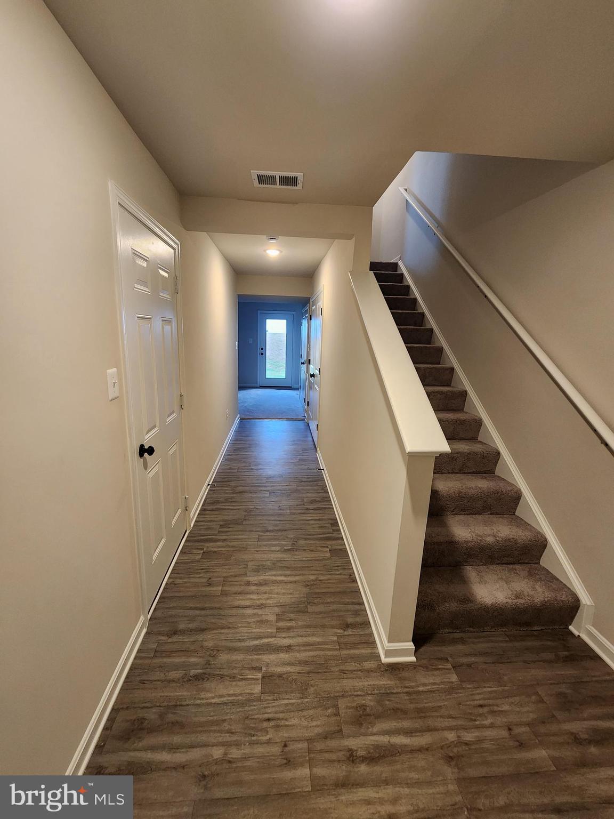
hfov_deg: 89.9
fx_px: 307
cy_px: 410
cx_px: 307
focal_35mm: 13
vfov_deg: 106.2
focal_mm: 2.2
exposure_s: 1/60
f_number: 2.2
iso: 250
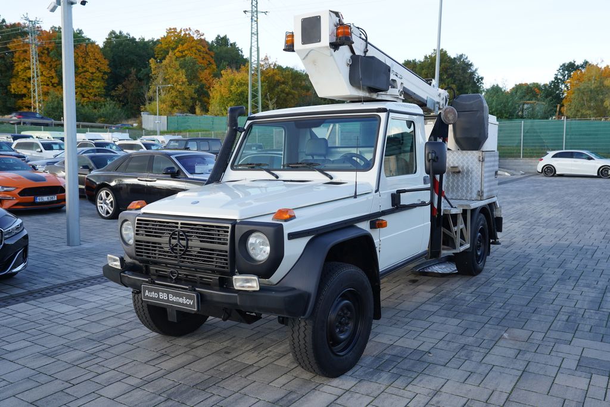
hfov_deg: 60.3
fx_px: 525
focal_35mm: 31
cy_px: 204
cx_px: 305
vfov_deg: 42.3
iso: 100
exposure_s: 1/100
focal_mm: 31
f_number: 5
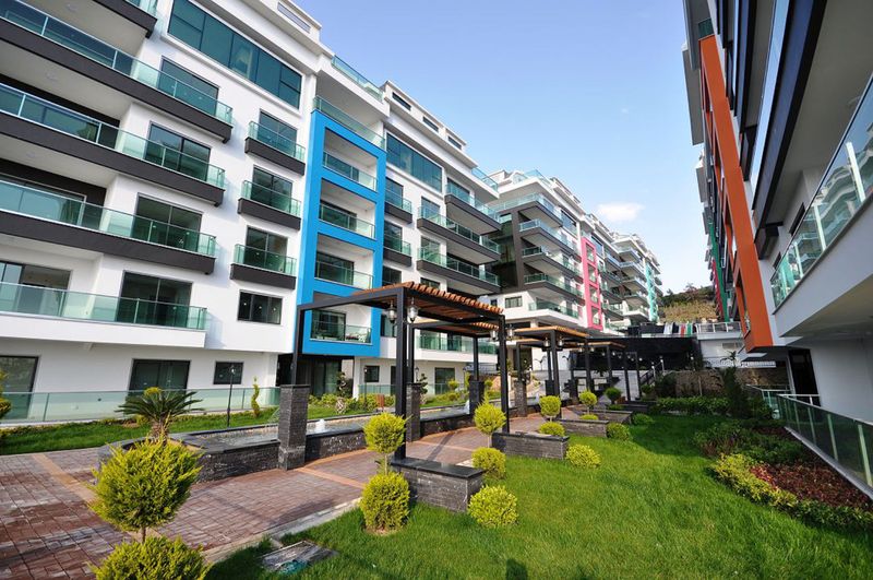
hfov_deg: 100.5
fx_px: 363
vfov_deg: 77.2
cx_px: 436
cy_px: 290
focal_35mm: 15
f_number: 7.1
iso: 200
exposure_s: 1/200
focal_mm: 10
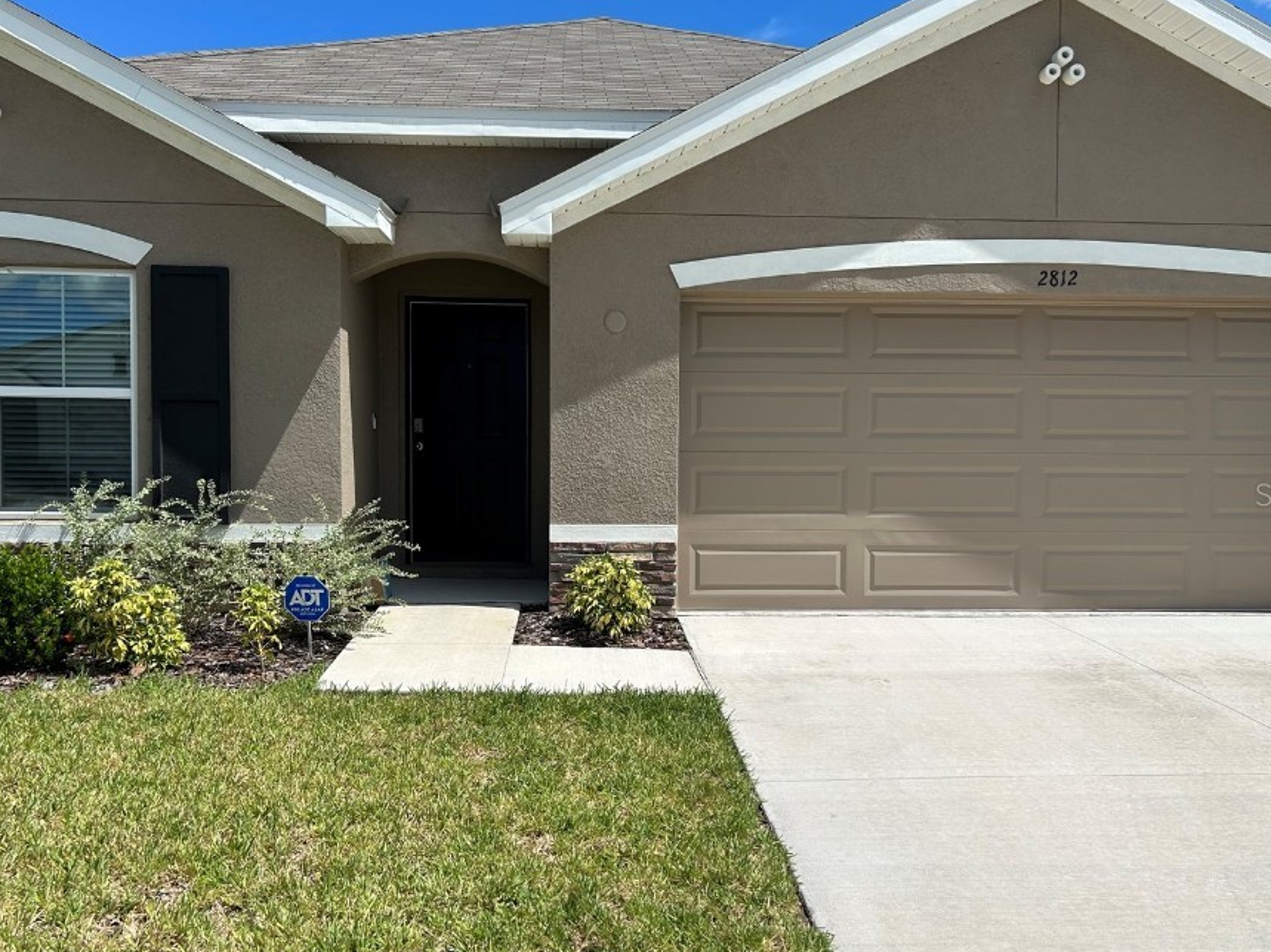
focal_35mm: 31
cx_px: 638
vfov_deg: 45.4
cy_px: 494
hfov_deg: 58.4
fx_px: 1138
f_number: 1.5
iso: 50
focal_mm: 5.7
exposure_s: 1/6211
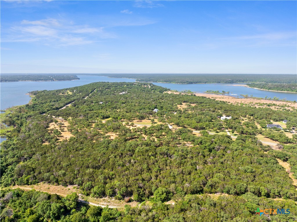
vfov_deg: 56.7
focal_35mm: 24
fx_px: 206
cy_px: 111
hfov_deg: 71.6
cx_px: 148
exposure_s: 1/1000
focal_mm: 12.29
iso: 140
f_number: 2.8
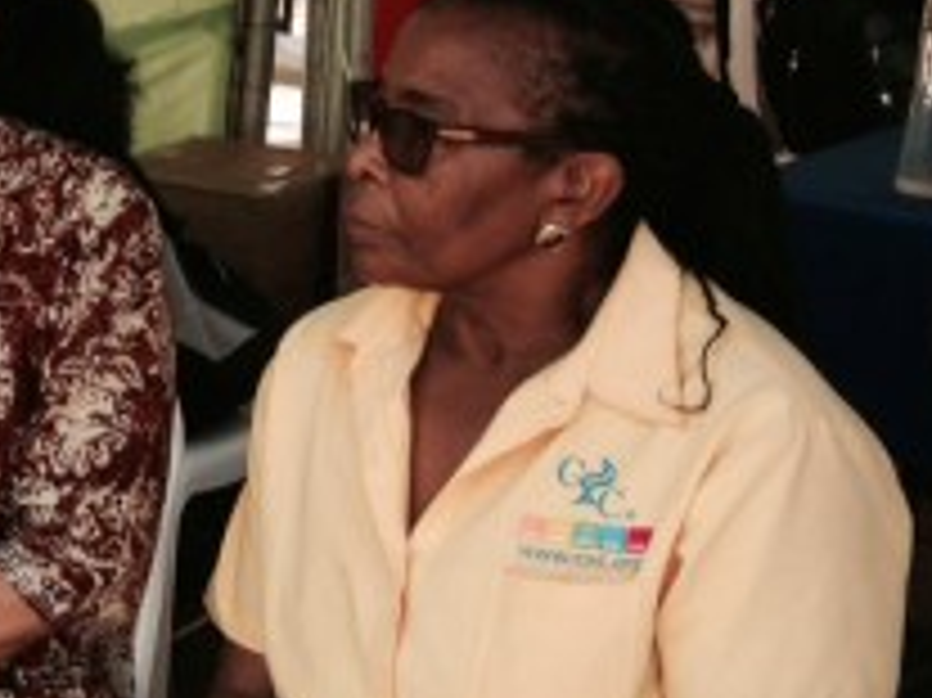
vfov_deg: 13.2
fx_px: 3014
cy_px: 401
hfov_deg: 16.7
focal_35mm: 112
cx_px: -234
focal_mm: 4.12
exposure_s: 1/332
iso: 50
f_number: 2.4
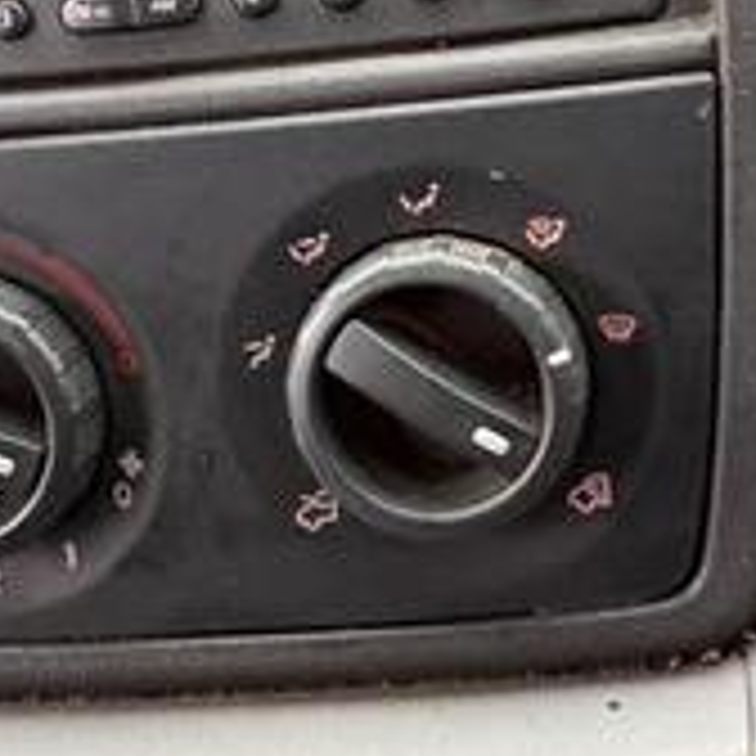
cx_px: 526
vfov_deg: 25.0
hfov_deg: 25.9
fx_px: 1631
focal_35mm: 66
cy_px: 22
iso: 500
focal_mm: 2.22
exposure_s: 1/60
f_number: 2.2
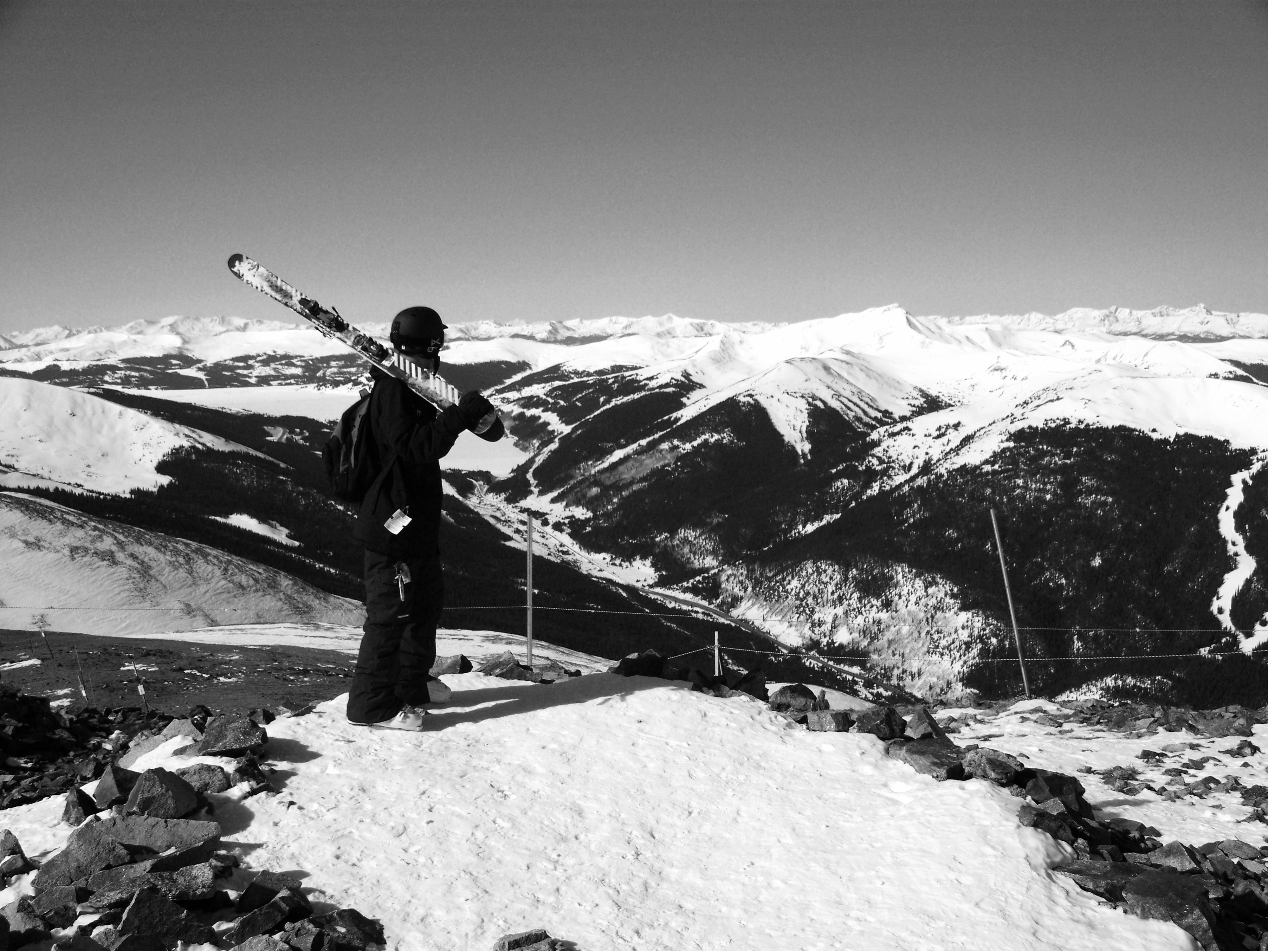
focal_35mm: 36
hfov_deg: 51.4
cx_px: 634
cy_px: 476
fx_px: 1319
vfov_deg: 39.7
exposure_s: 1/1000
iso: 64
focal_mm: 7.54
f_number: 5
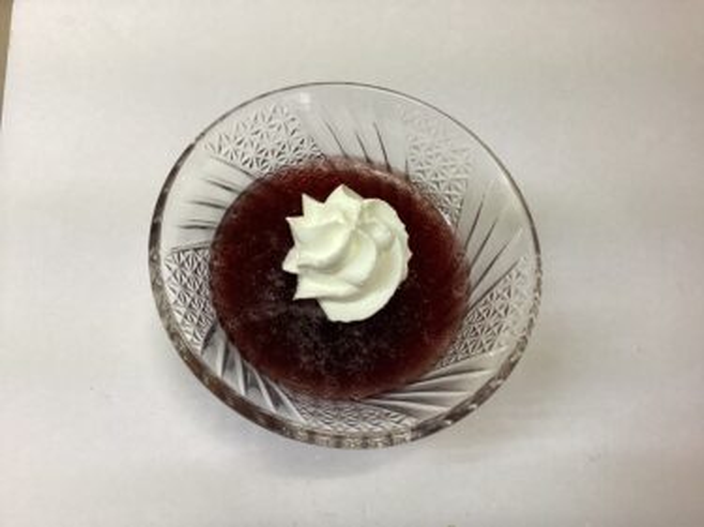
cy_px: 264
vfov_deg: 45.4
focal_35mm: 31
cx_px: 352
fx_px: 630
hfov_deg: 58.4
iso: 100
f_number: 2.4
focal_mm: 3.3
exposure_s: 1/50
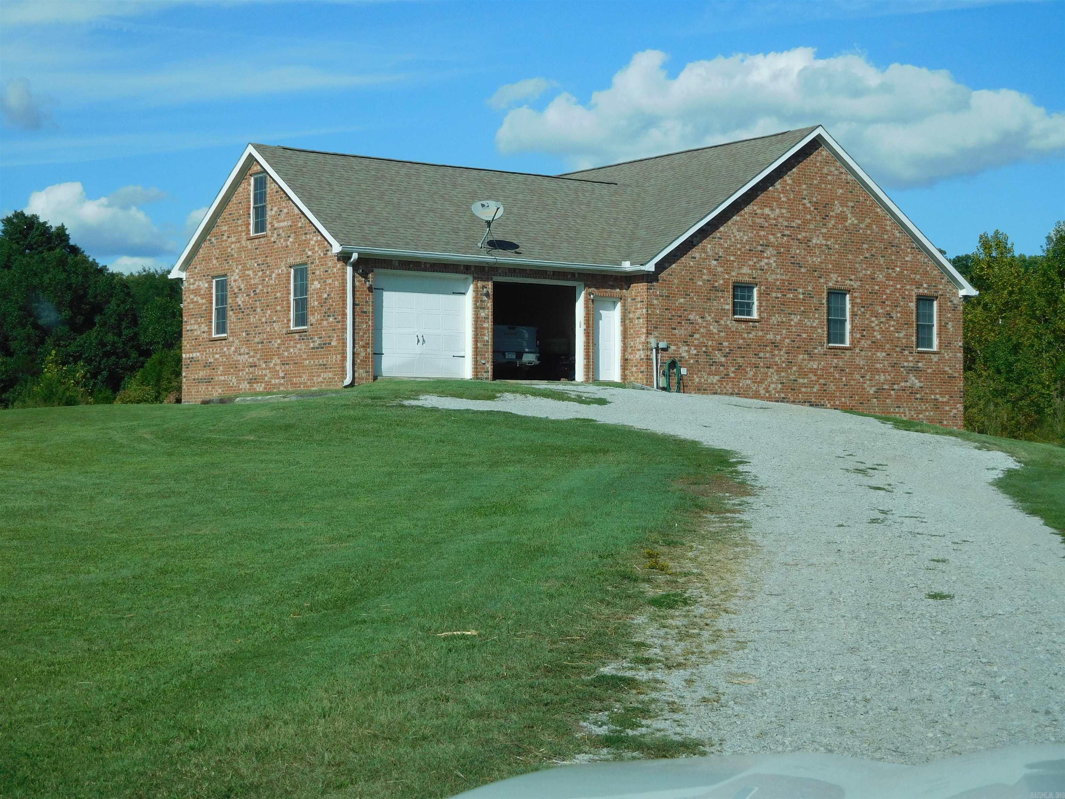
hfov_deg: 31.2
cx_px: 532
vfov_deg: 23.7
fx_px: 1907
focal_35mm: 62
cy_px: 400
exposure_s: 1/1000
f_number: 4.4
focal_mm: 11.1
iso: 125
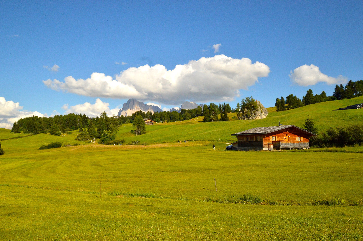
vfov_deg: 43.5
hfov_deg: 62.0
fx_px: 302
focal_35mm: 30
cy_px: 120
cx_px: 182
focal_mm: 20
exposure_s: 1/3200
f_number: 11
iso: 1600
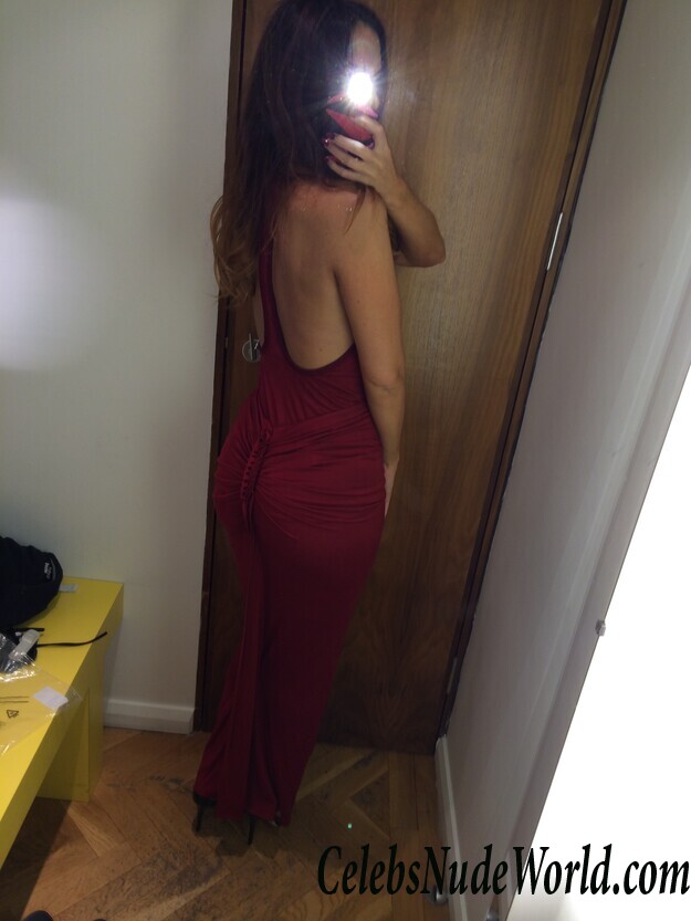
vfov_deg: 60.0
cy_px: 460
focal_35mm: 30
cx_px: 346
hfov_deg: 46.8
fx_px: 798
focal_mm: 4.12
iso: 40
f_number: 2.2
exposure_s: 1/30
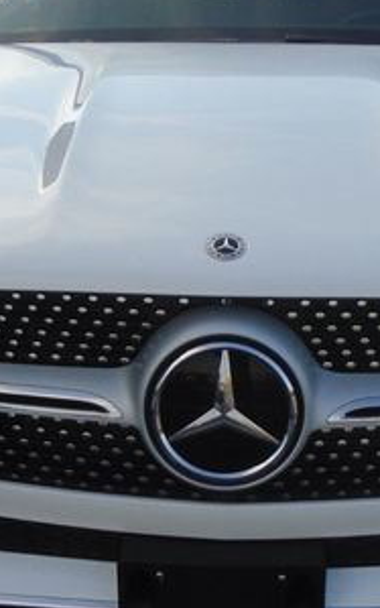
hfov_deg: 22.0
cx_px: 224
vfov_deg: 34.5
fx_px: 977
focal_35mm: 59
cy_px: 331
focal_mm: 4.6
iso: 100
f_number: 3.2
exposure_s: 1/800
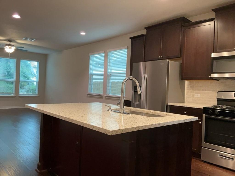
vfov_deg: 51.4
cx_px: 118
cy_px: 88
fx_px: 183
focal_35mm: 27
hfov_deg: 65.3
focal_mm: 3
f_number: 1.8
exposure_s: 1/60
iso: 200
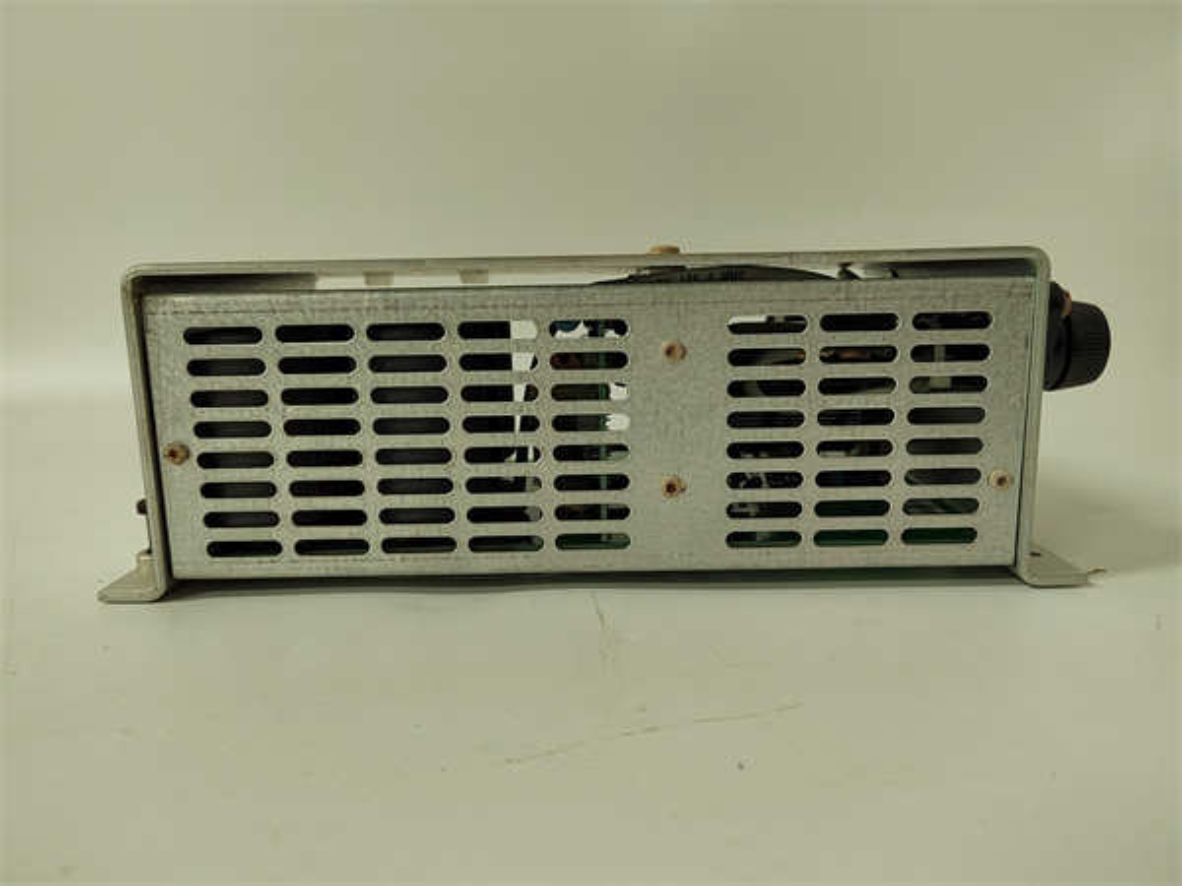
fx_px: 785
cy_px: 443
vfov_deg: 58.9
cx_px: 591
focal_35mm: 23
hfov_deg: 73.9
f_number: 1.9
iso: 1619
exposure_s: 1/100
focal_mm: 5.52
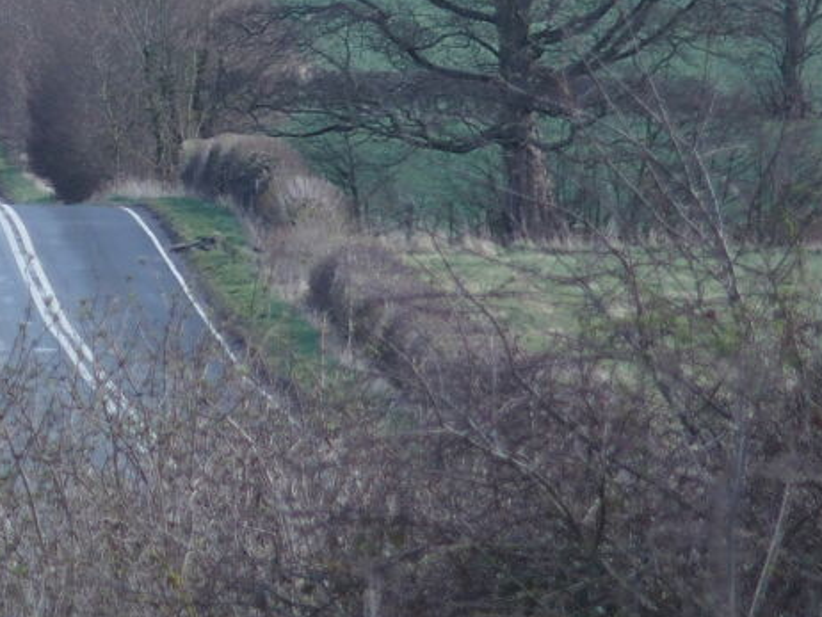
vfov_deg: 1.6
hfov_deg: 2.1
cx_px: -43
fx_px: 22214
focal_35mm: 935
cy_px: 73
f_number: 2.8
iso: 100
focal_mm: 64.3
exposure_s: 1/400
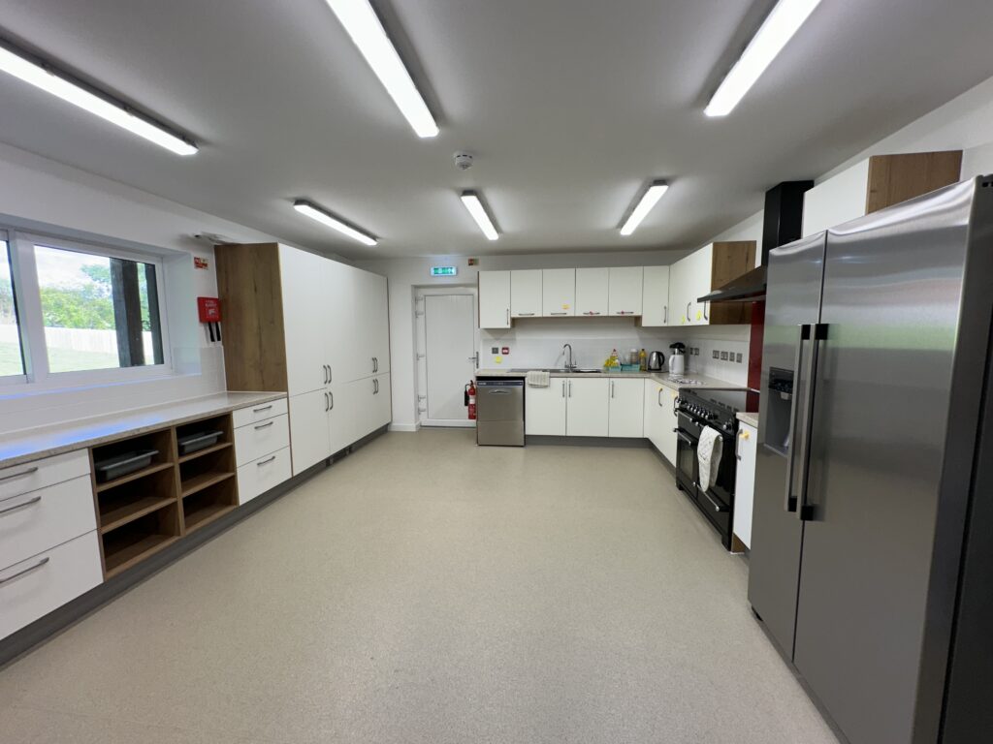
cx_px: 496
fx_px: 402
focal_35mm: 14
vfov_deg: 85.7
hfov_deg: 102.1
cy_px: 372
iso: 50
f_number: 2.2
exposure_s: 1/100
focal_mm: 2.22
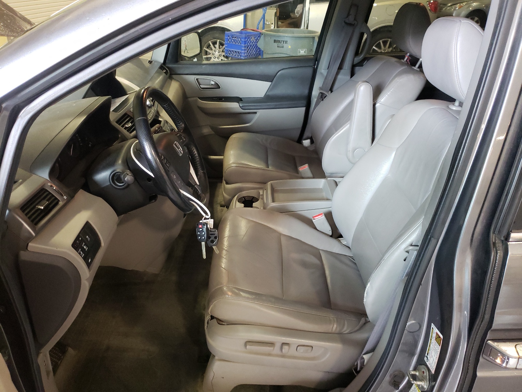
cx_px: 261
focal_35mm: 26
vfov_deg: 53.1
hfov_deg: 67.3
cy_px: 196
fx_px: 392
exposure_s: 1/30
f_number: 1.5
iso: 334
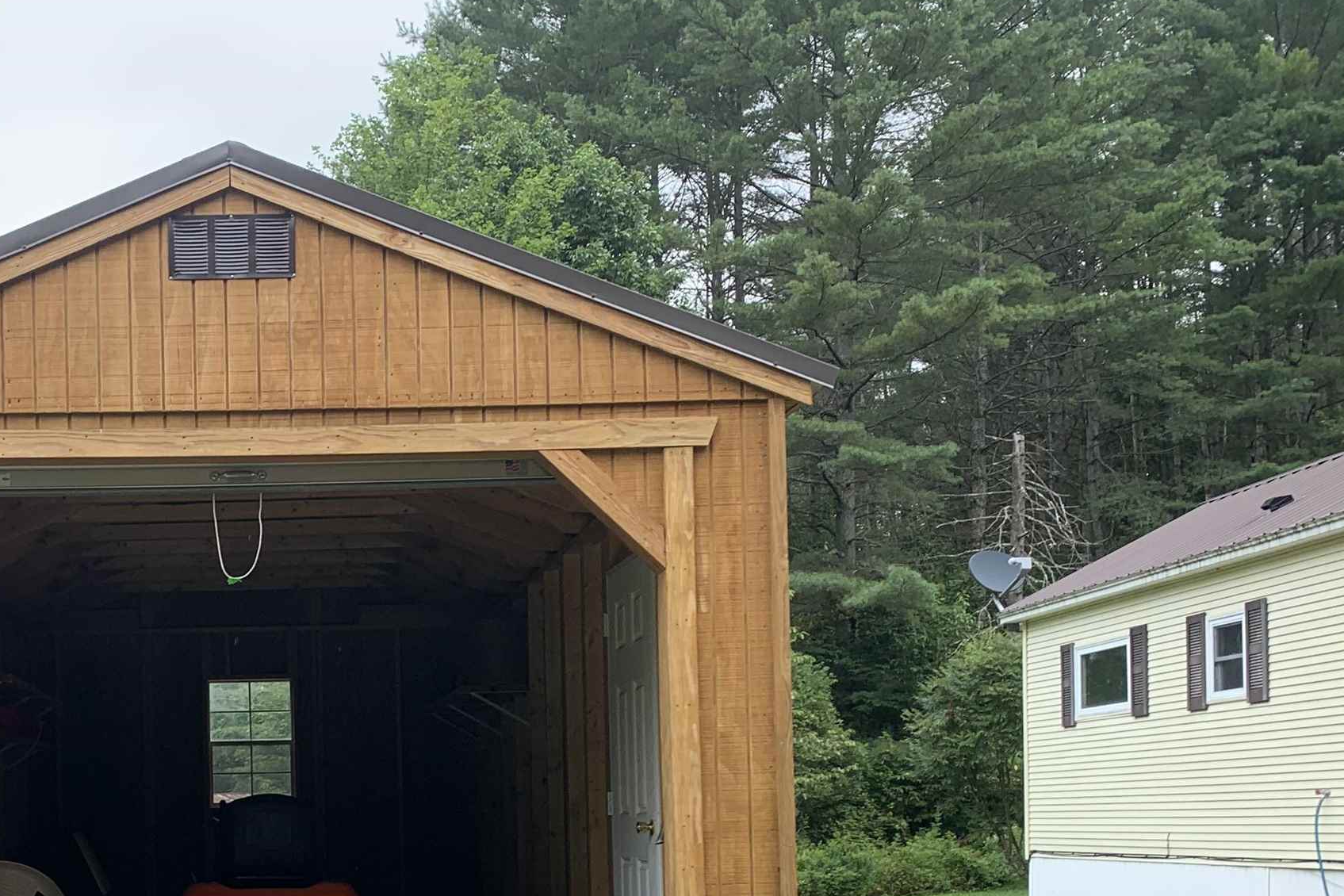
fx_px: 1829
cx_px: 297
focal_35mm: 49
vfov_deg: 26.7
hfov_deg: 39.0
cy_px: 789
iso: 25
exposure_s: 1/410
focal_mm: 4.25
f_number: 1.8
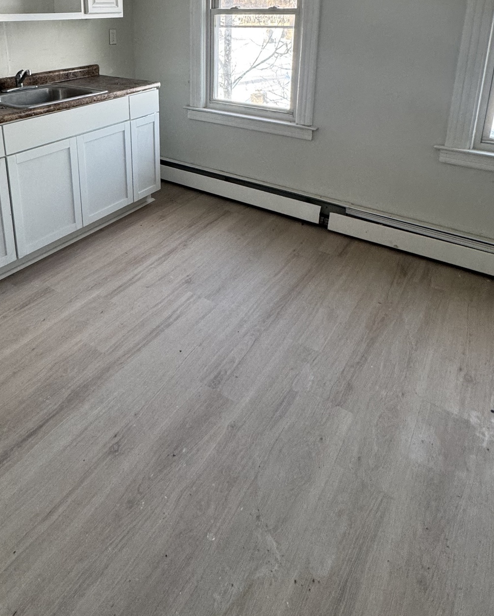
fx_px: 457
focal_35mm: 25
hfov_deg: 55.6
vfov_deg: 62.8
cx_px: 165
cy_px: 131
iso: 200
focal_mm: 2.22
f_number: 2.2
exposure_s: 1/99
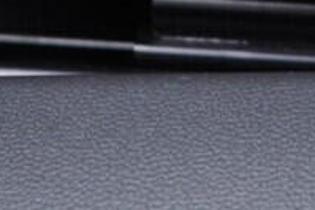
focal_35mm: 185
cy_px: -318
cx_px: 448
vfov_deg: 7.0
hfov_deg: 10.8
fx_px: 1620
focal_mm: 24
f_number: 2.8
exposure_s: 1/40
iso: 320
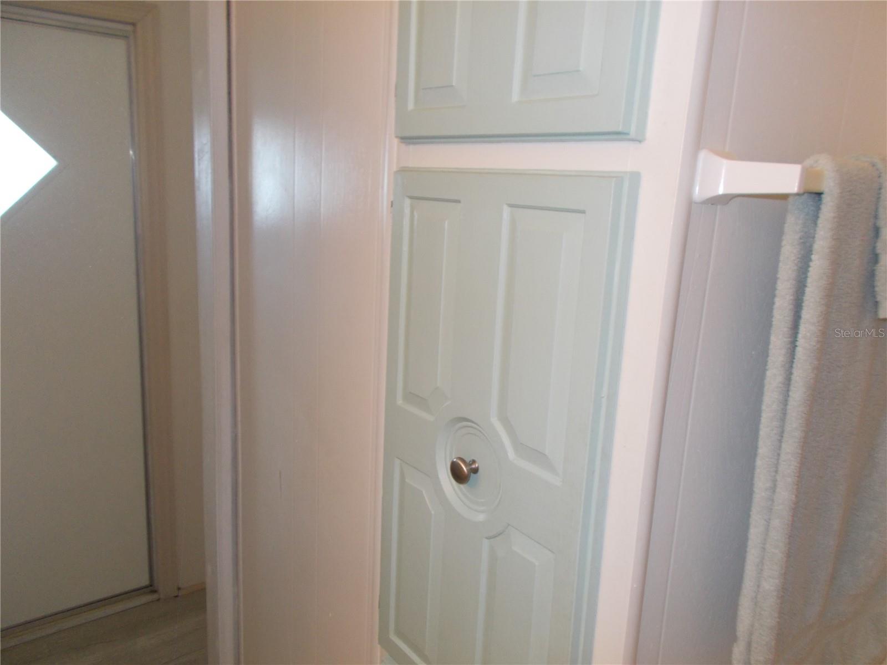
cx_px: 444
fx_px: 666
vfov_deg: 53.1
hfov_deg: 67.3
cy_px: 332
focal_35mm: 26
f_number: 3.2
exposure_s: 1/25
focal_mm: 4.6
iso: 200
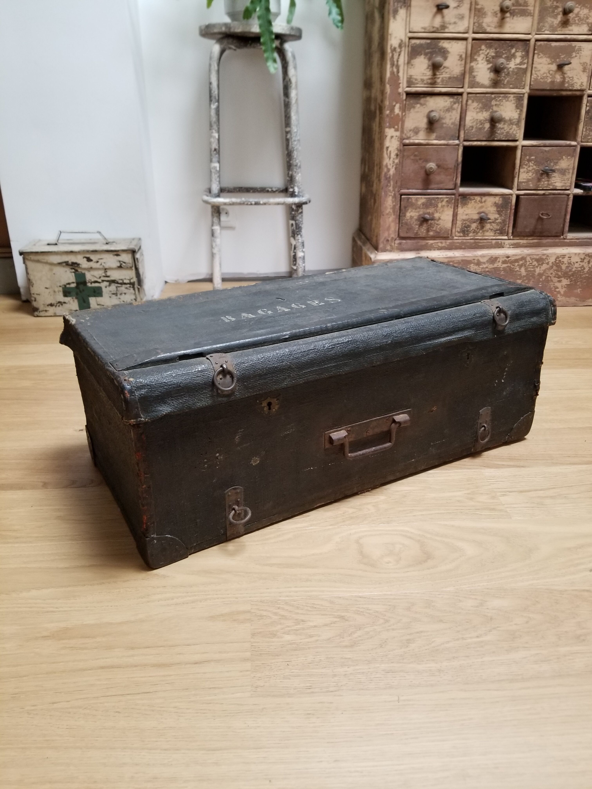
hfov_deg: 53.1
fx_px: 593
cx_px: 296
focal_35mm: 26
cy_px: 394
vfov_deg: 67.3
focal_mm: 4.25
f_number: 1.7
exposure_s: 1/30
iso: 160
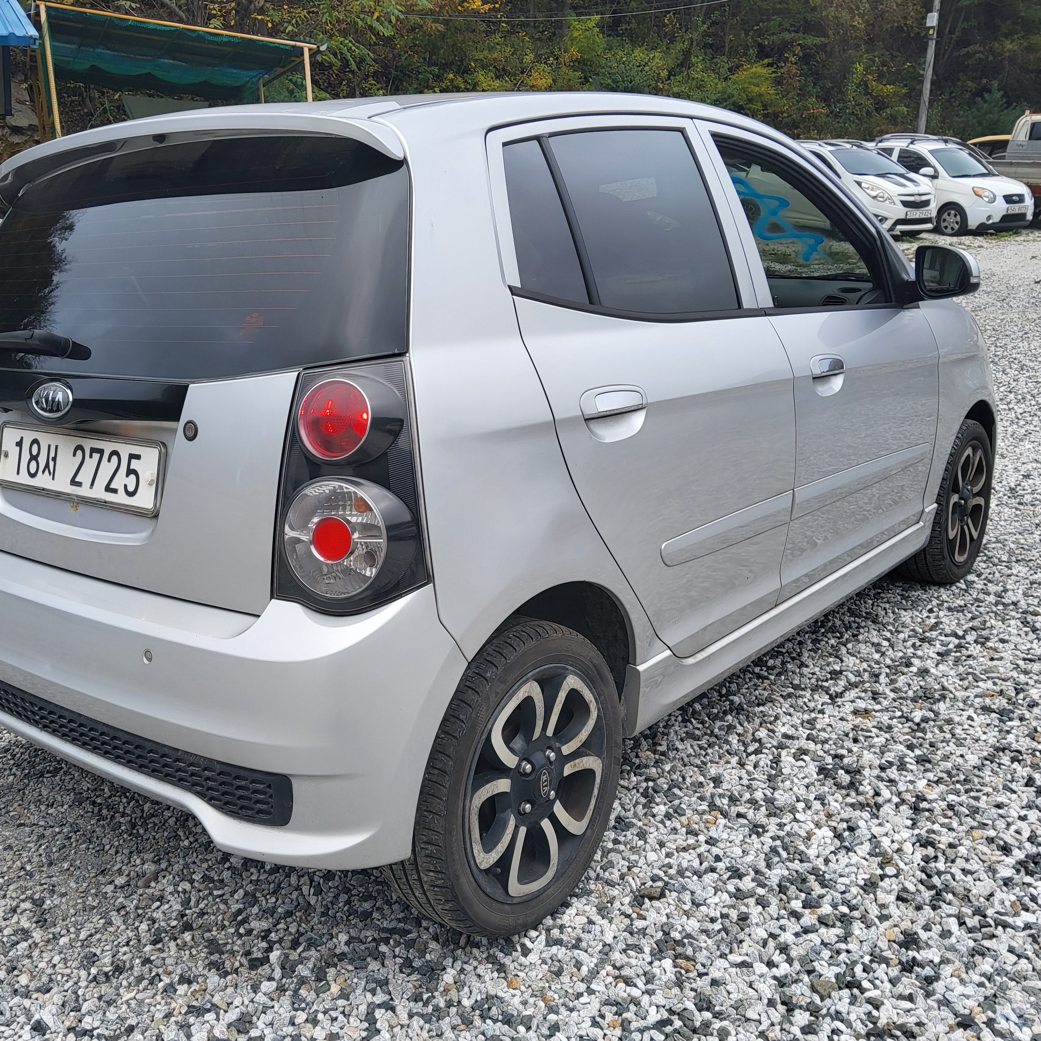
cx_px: 444
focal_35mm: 31
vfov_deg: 52.5
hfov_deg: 52.3
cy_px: 521
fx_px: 1055
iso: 12
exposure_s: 1/220
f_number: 1.8
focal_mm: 3.98
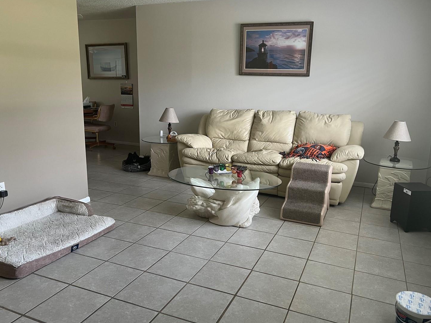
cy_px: 158
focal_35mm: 29
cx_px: 225
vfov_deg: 48.2
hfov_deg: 61.6
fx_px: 361
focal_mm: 5.7
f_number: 1.5
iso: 125
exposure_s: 1/91
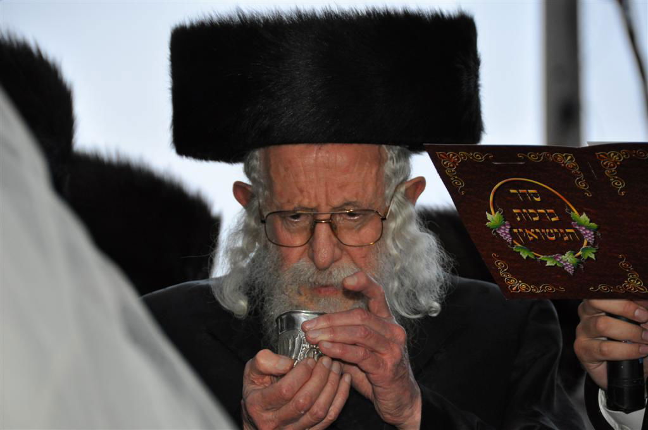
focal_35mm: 300
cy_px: 215
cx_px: 324
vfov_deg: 4.6
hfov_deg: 6.9
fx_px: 5393
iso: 800
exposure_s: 1/60
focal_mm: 200
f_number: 5.6
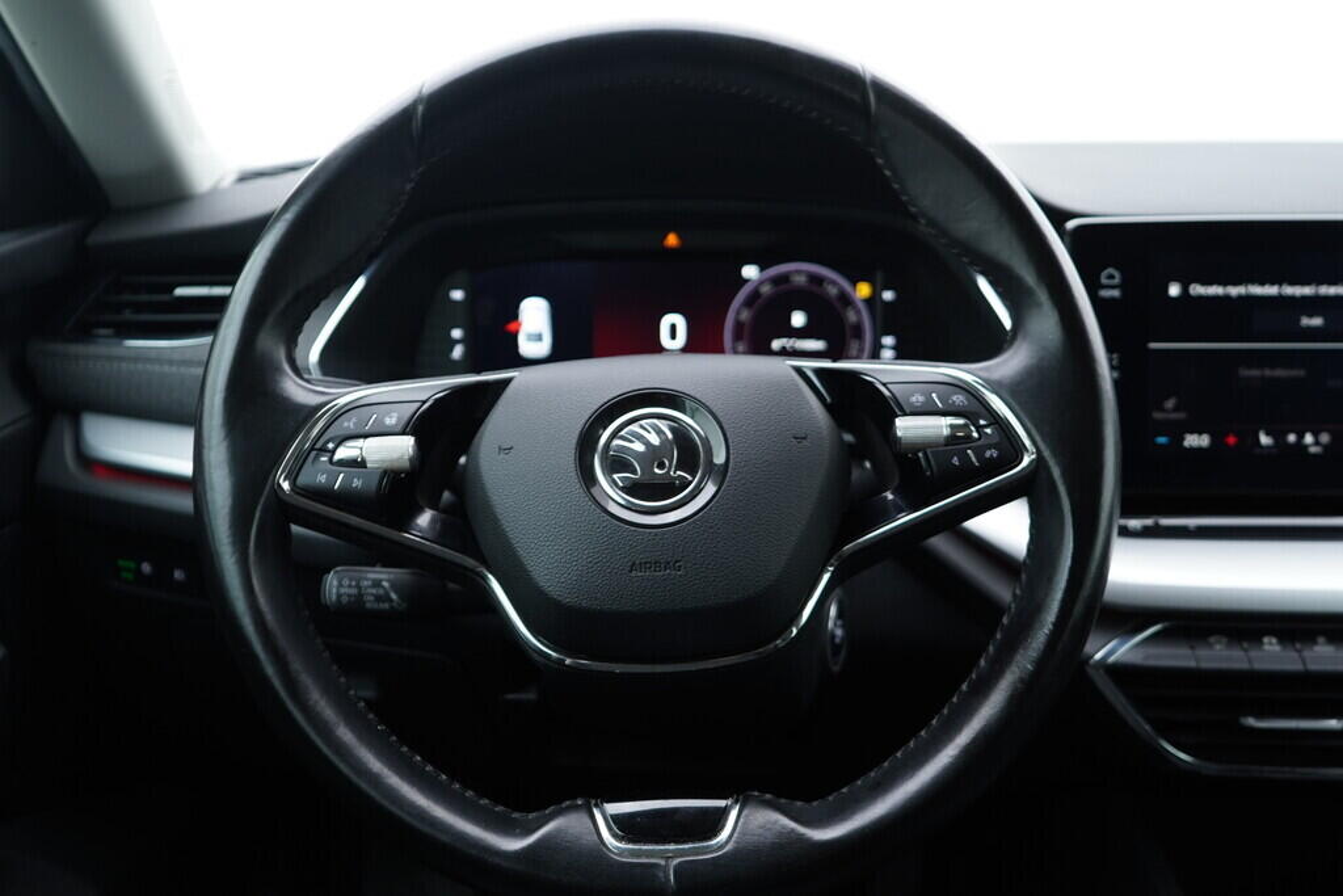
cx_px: 672
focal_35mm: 36
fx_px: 1343
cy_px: 448
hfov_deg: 53.1
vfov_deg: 36.9
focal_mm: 24
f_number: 2.8
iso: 200
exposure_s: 1/40
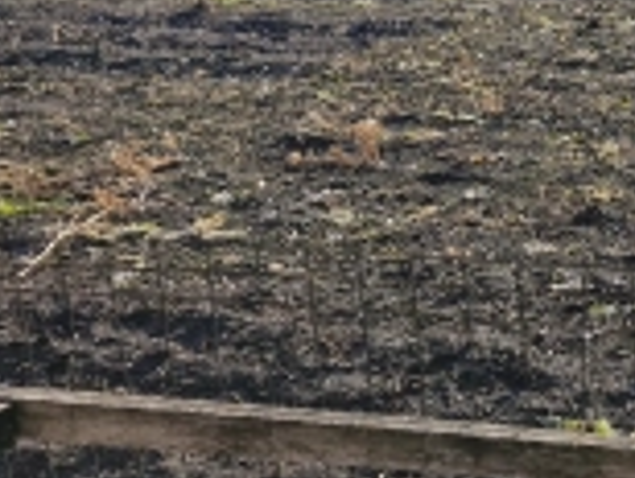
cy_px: 0
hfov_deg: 19.6
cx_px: 804
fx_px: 1709
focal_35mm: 93
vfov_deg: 15.6
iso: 80
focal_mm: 5.35
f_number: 1.7
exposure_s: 1/724
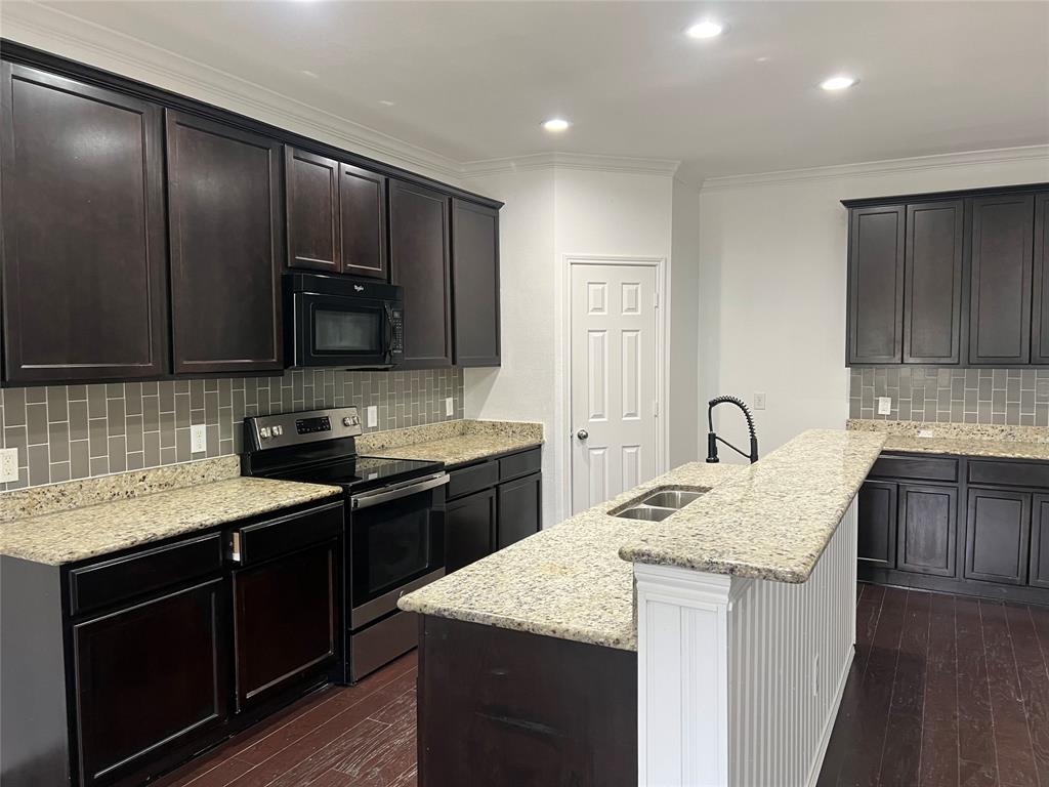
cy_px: 394
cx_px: 524
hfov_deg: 67.3
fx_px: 788
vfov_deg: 53.1
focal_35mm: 26
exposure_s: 1/60
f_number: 1.5
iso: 160
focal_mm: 5.7
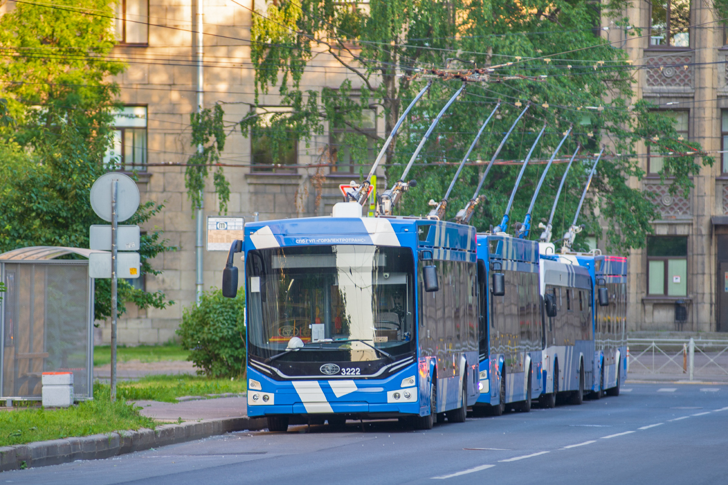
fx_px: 4044
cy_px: 242
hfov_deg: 10.3
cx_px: 364
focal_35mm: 200
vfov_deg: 6.9
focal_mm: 200
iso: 100
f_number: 3.2
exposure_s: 1/125
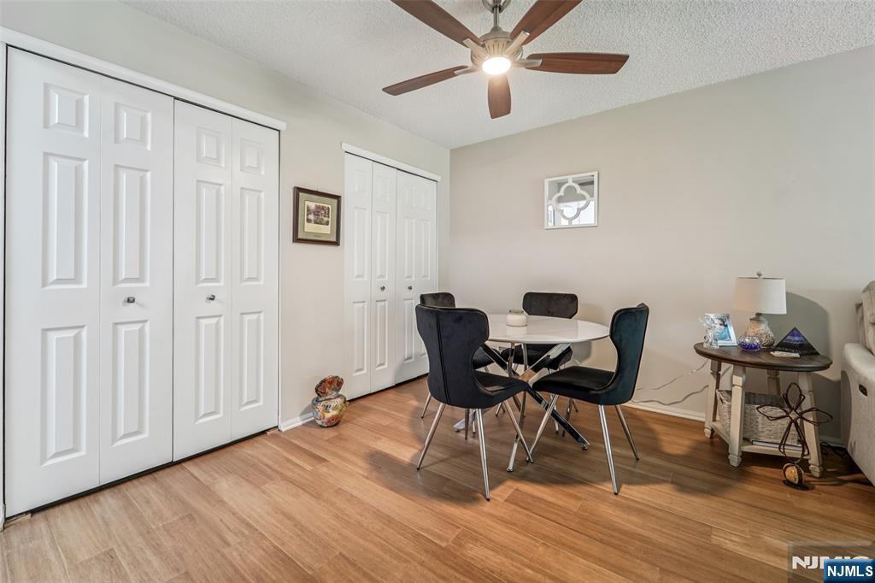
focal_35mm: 14
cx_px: 438
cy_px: 292
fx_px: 340
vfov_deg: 81.2
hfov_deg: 104.3
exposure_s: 1/8
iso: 400
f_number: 8
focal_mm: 14
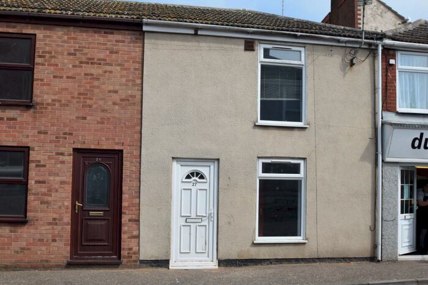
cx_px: 214
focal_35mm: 36
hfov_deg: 53.1
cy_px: 142
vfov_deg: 36.9
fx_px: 428
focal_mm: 24
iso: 100
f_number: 7.1
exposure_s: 1/200
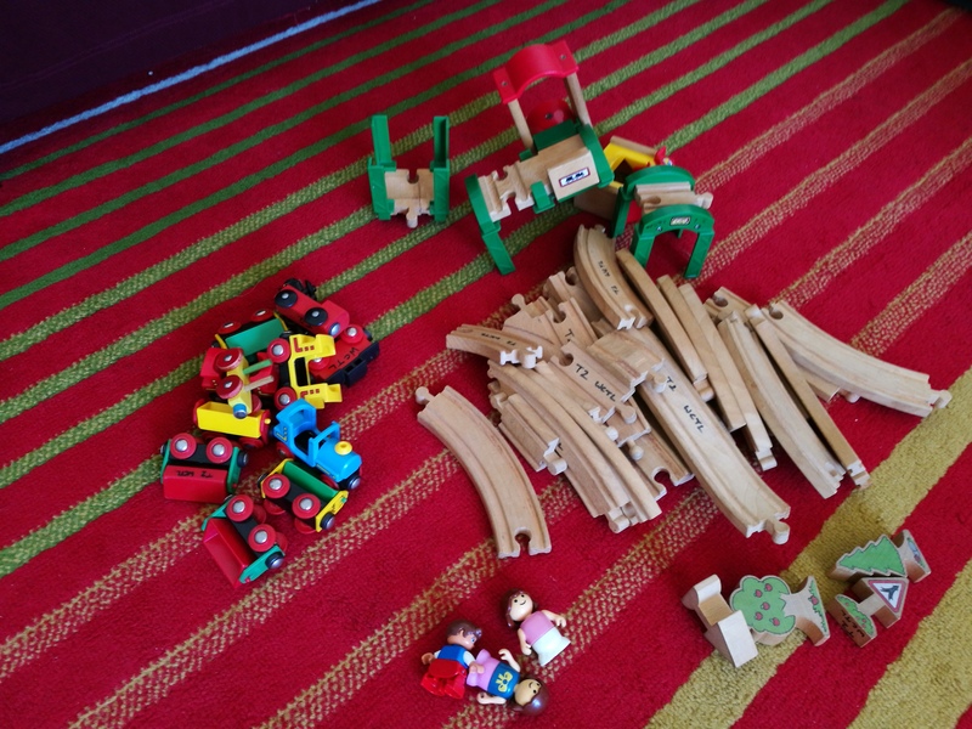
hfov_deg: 65.3
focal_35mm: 27
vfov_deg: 51.4
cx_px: 486
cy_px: 364
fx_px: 758
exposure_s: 1/40
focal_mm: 4.5
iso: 160
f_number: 2.2
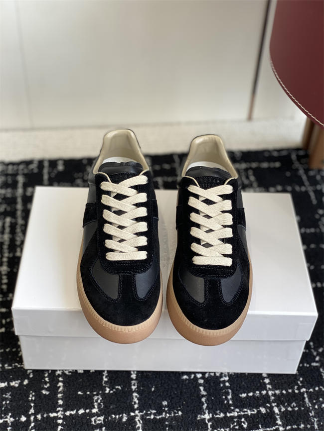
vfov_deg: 36.8
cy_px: 216
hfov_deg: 28.0
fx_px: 649
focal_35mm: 52
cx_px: 162
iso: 32
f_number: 2
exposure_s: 1/122
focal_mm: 6
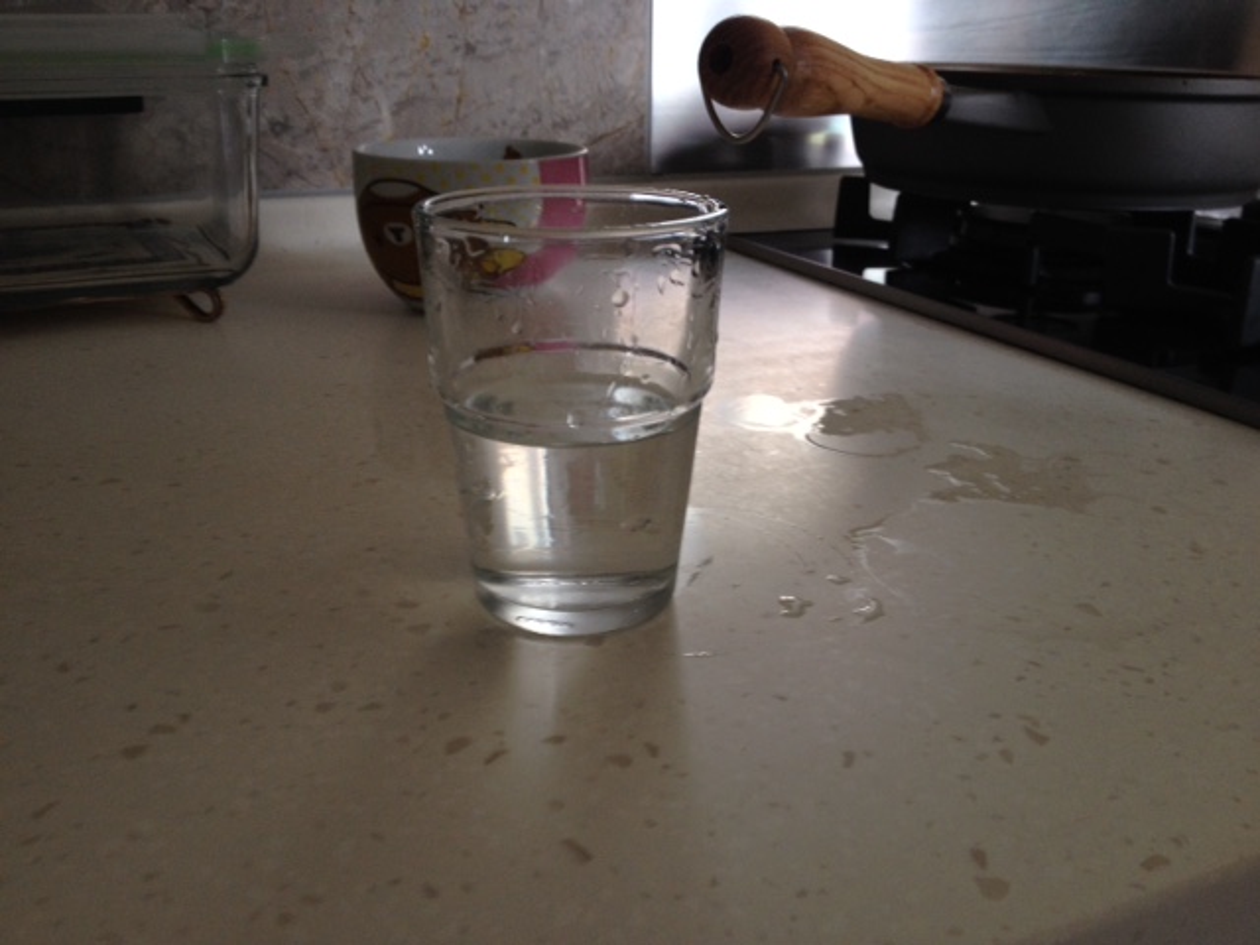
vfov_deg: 40.7
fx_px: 1274
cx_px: 630
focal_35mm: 35
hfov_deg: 52.6
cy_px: 472
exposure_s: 1/20
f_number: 2.4
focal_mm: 4.28
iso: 64
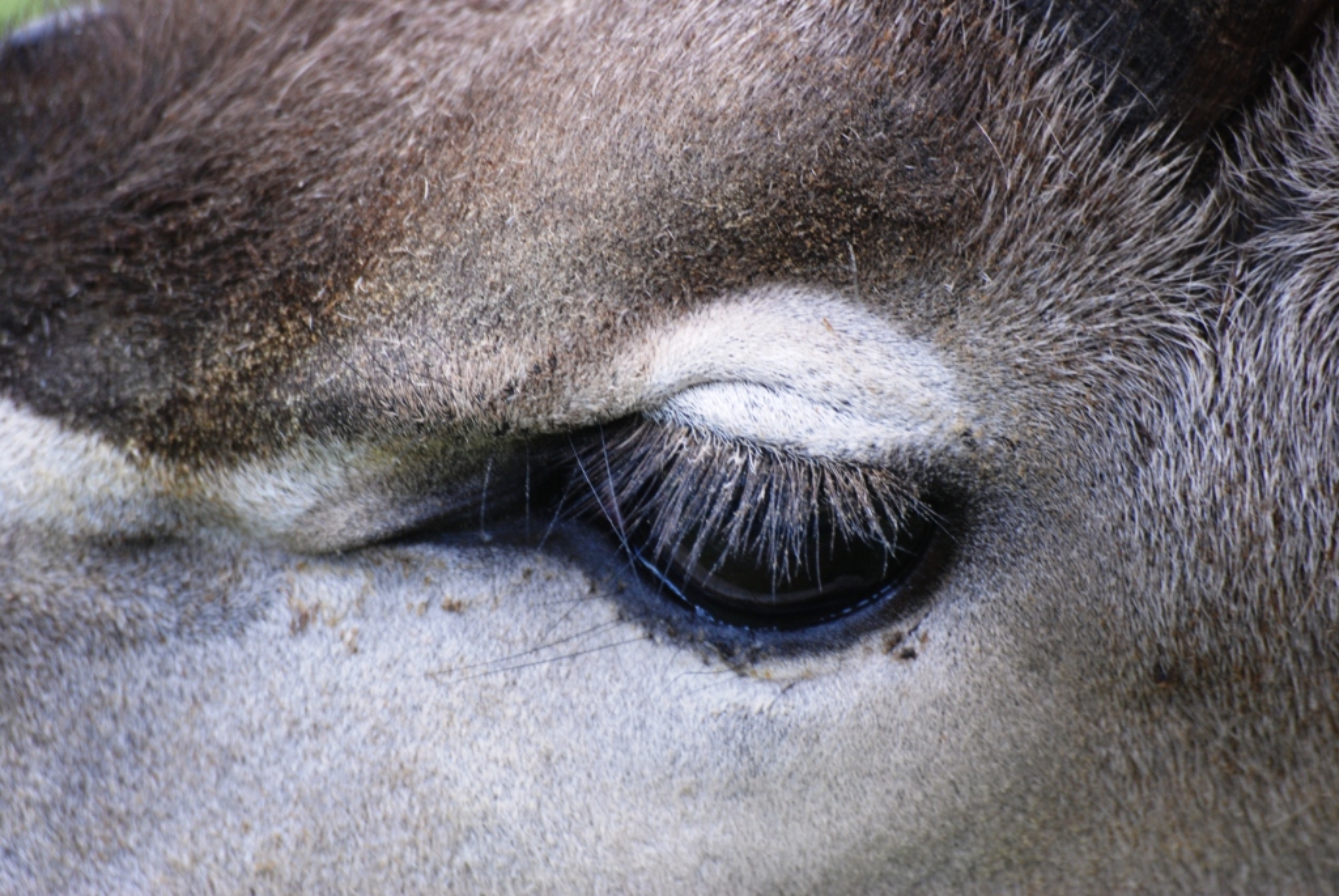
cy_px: 448
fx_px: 16754
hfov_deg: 4.6
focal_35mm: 450
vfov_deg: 3.1
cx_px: 670
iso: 400
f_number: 5.6
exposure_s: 1/100
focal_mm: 300
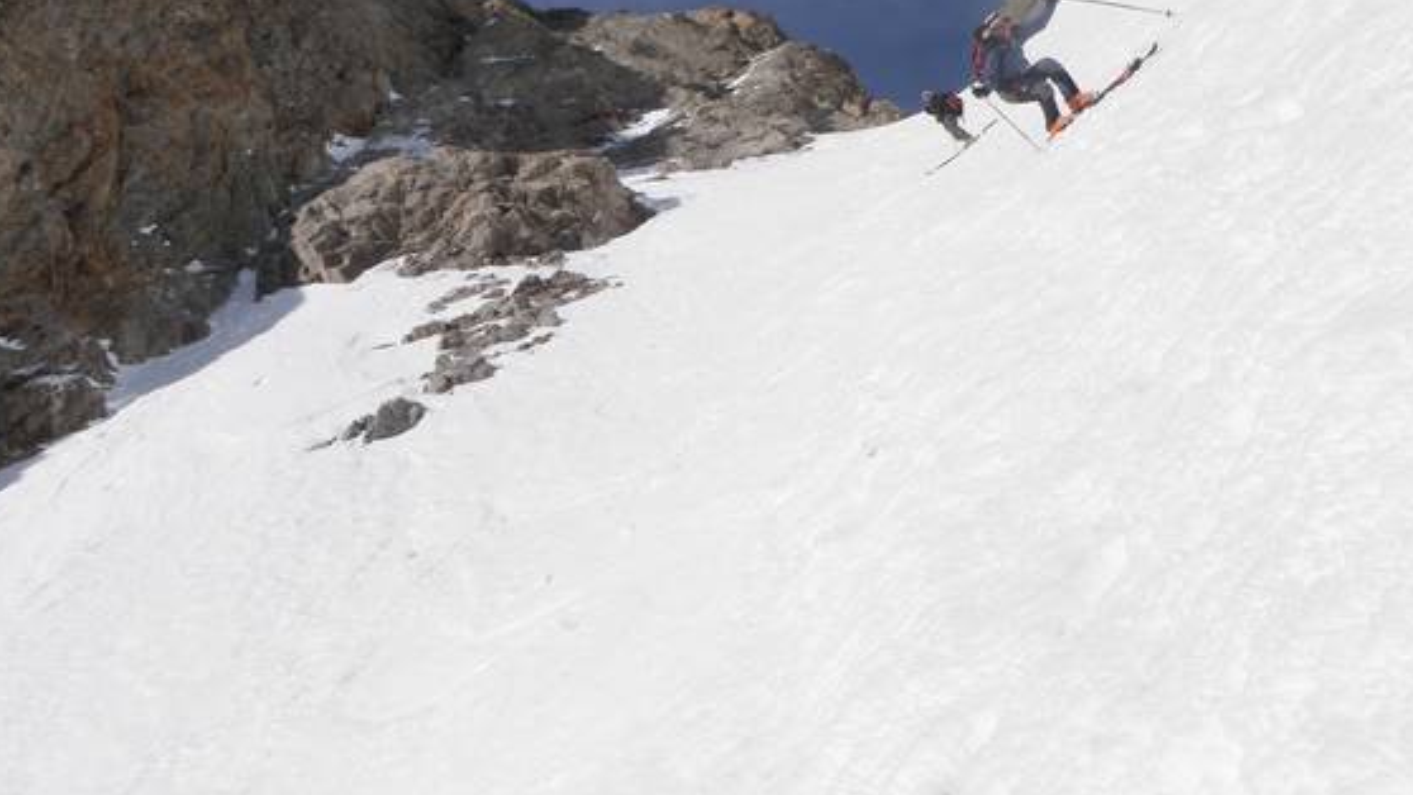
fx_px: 1311
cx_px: 777
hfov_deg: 56.5
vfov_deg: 33.0
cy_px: 190
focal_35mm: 35
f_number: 5
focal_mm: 5
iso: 50
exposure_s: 1/640
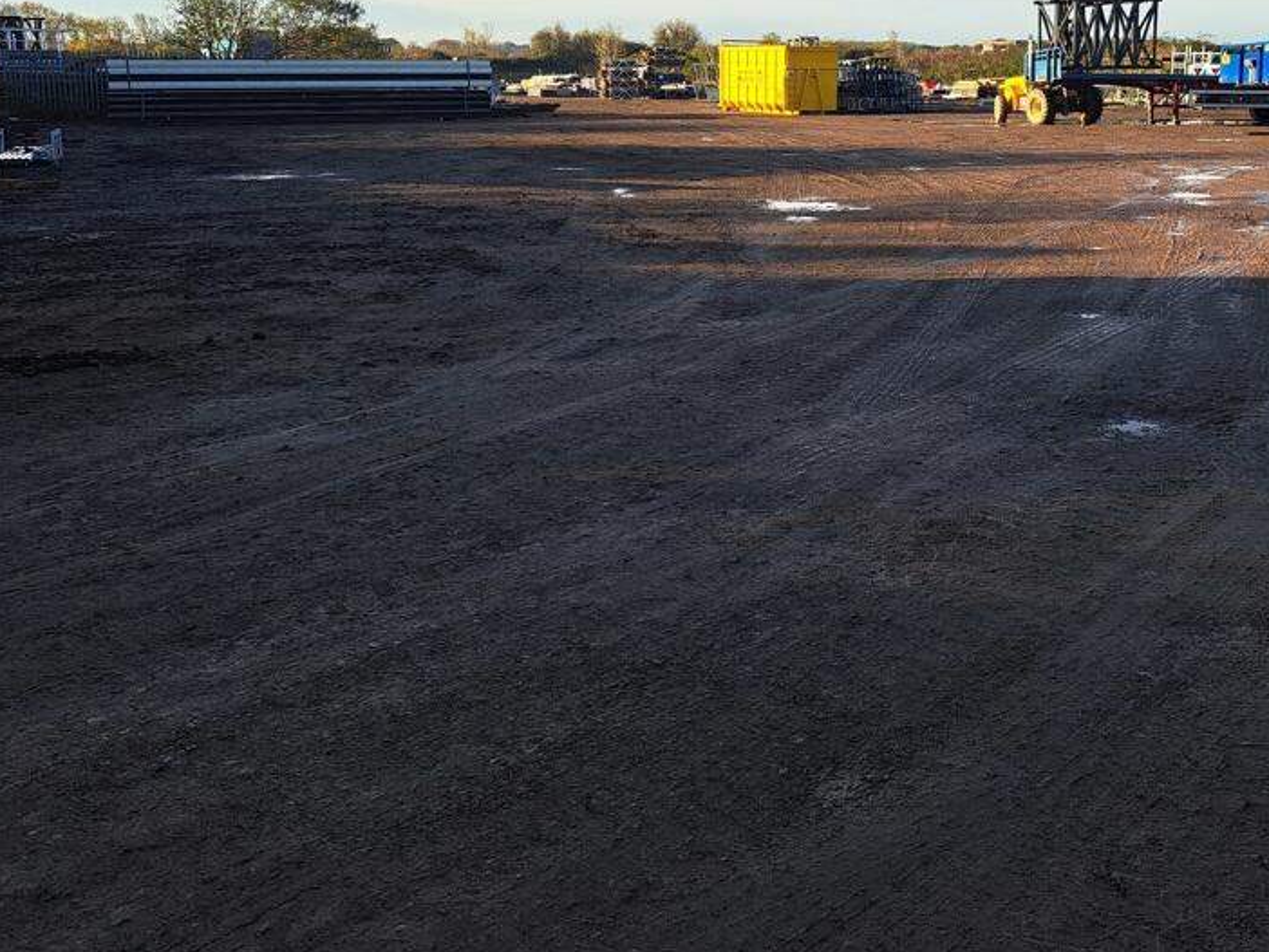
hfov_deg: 52.1
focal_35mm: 35
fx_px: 1284
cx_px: 792
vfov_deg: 39.9
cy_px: 276
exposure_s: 1/889
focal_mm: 5.23
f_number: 1.8
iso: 50
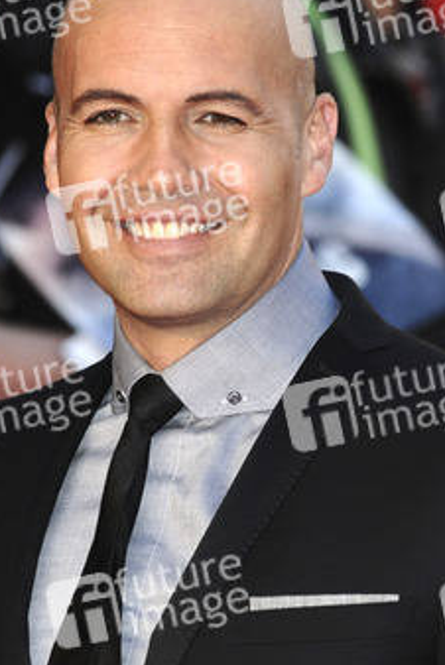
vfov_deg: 5.8
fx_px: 6568
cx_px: 206
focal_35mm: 355
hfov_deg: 3.9
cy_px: 307
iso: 320
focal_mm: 200
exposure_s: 1/200
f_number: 5
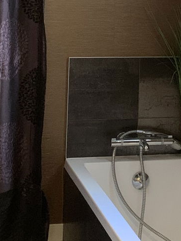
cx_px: 147
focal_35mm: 114
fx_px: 794
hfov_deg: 12.9
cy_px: 4
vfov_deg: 16.9
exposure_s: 1/30
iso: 500
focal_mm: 4.25
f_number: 1.8
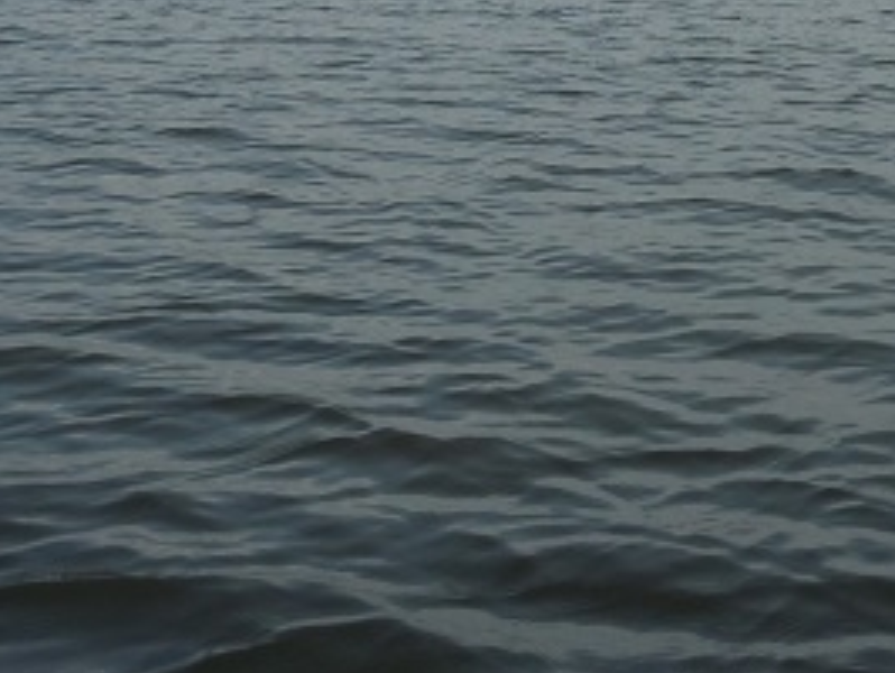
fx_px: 1579
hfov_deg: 31.6
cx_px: 390
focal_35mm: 61
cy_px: -103
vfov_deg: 22.4
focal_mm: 4.1
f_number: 4
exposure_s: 1/400
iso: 125
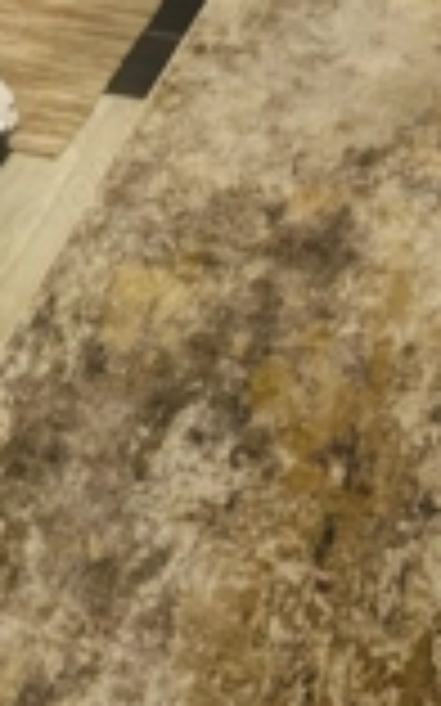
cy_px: -162
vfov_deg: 26.0
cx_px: 40
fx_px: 1347
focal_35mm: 70
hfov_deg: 18.3
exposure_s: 1/50
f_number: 1.5
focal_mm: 5.7
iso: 100
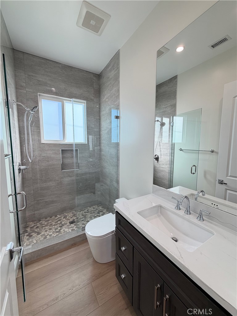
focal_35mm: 14
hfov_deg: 85.7
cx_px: 118
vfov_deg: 102.1
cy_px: 158
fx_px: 128
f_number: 2.2
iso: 100
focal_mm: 2.22
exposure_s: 1/120
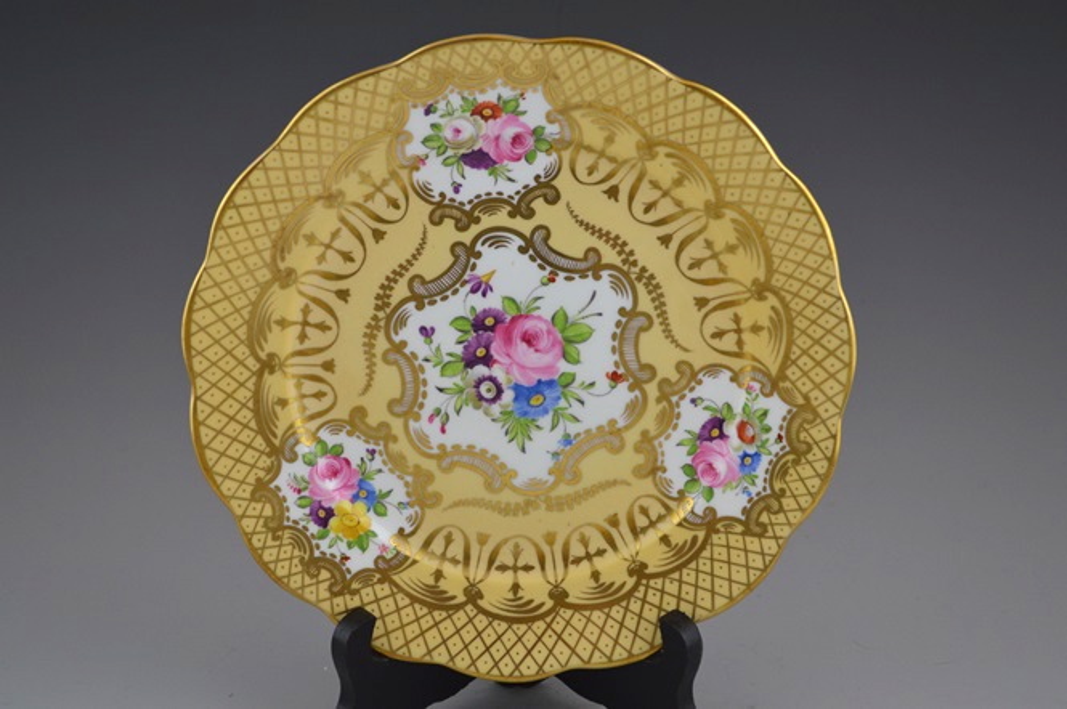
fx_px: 1688
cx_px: 534
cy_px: 354
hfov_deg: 35.1
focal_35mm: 57
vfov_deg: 23.7
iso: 400
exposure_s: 1/80
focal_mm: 38
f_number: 5
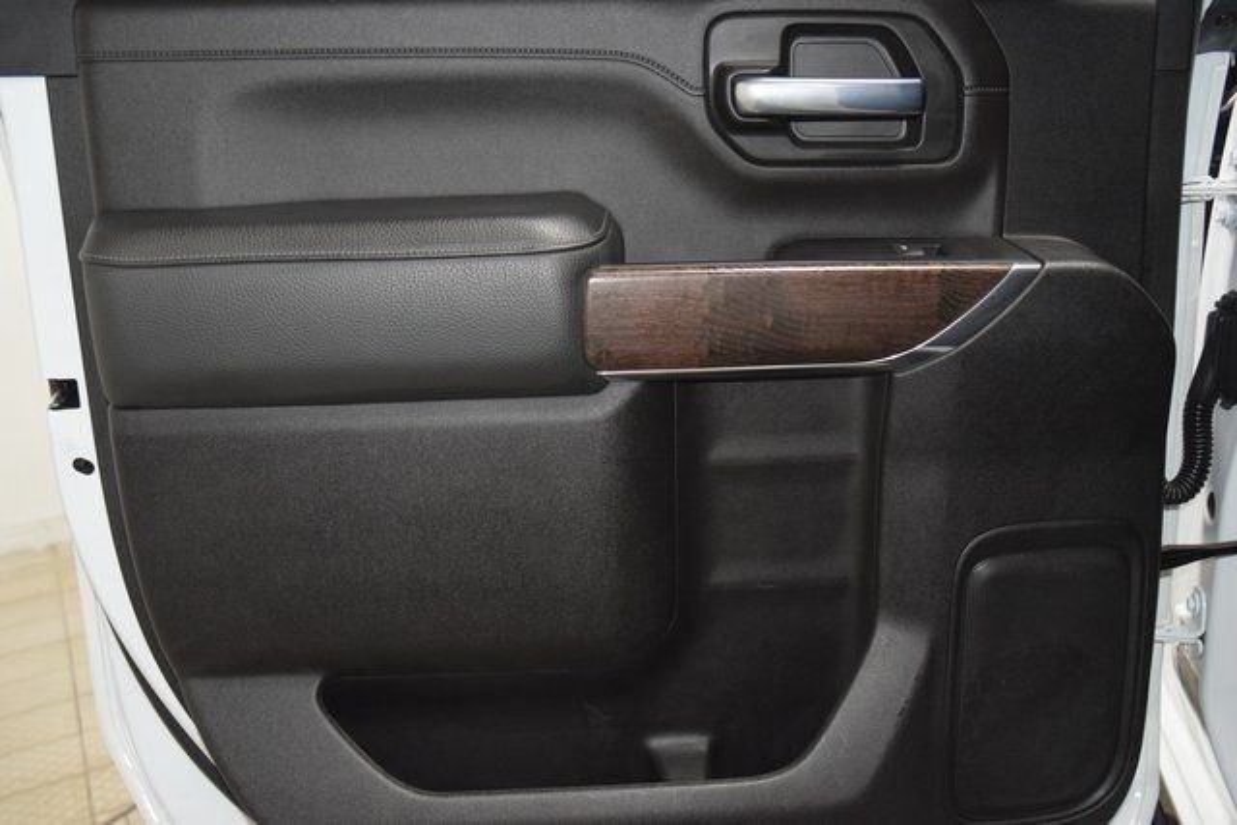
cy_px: 412
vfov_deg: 36.9
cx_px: 618
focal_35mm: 36
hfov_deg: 53.1
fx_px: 1237
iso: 2800
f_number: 3.8
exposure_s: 1/125
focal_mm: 24
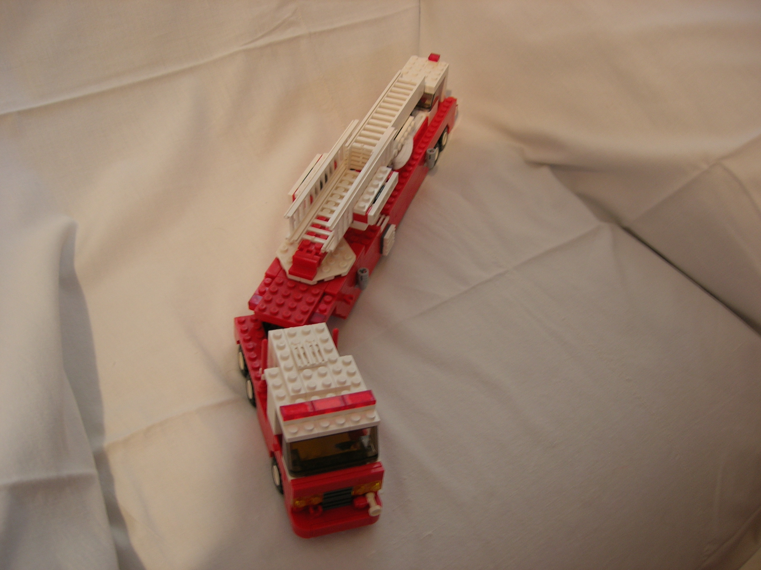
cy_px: 285
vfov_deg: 37.7
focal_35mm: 38
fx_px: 835
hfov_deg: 49.0
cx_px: 380
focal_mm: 7.8
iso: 64
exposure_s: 1/5.2
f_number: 2.8
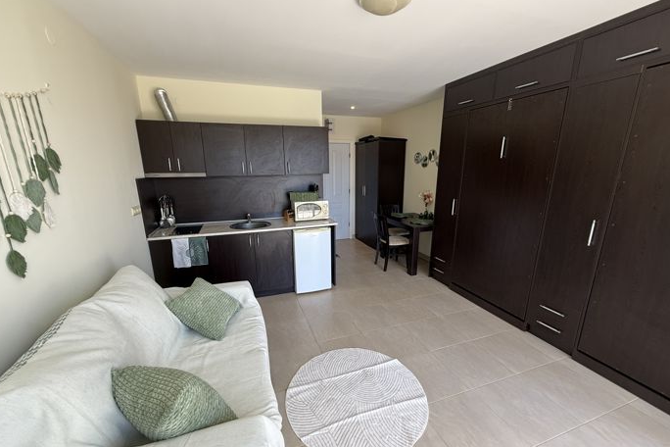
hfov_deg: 100.4
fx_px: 279
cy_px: 236
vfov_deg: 77.3
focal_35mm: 15
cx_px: 335
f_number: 2.2
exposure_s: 1/99
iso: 80
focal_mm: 2.22
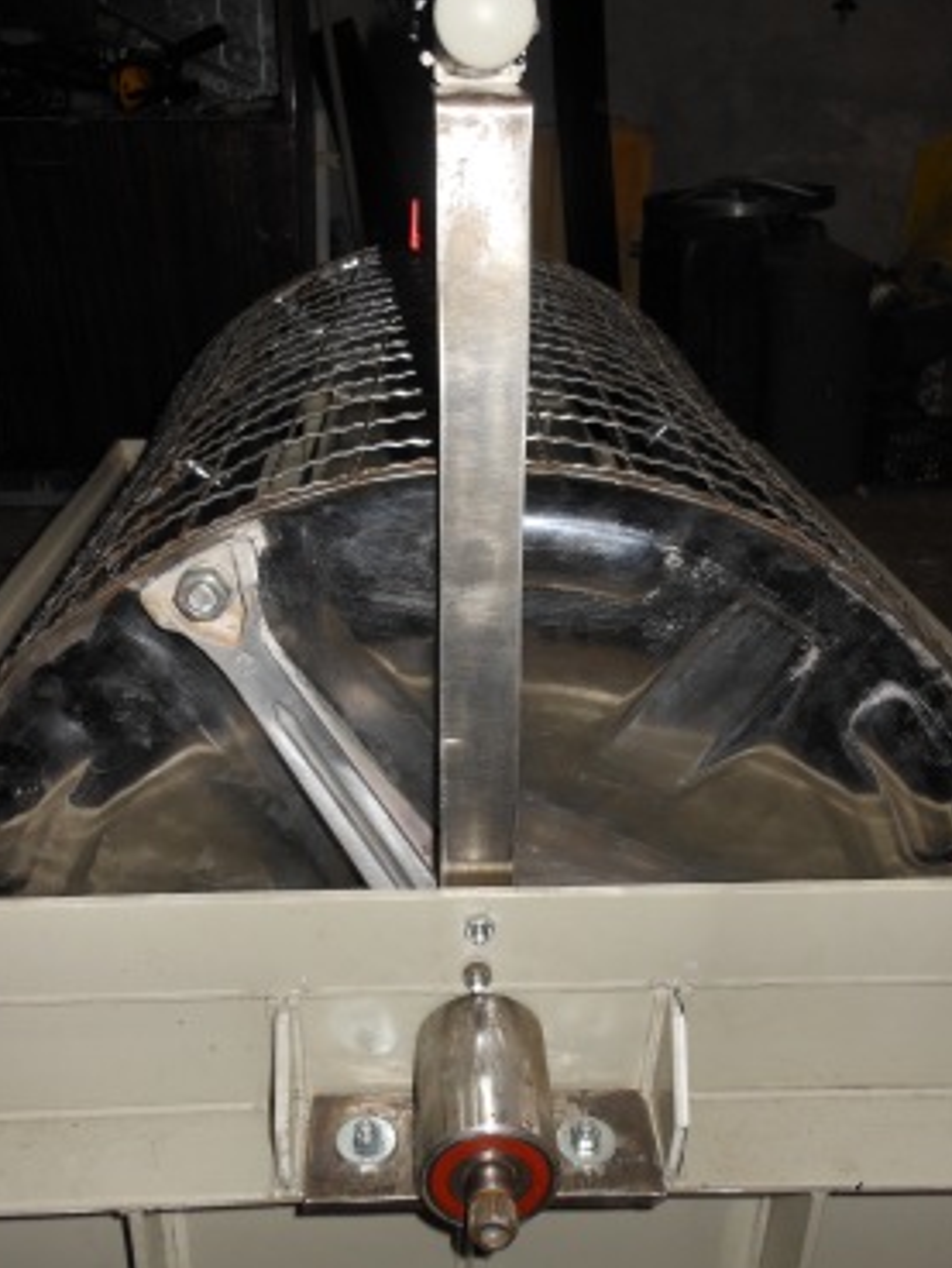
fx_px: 1246
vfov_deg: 53.9
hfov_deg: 41.8
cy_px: 591
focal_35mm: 34
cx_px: 450
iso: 80
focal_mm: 5
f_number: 3.7
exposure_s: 1/25
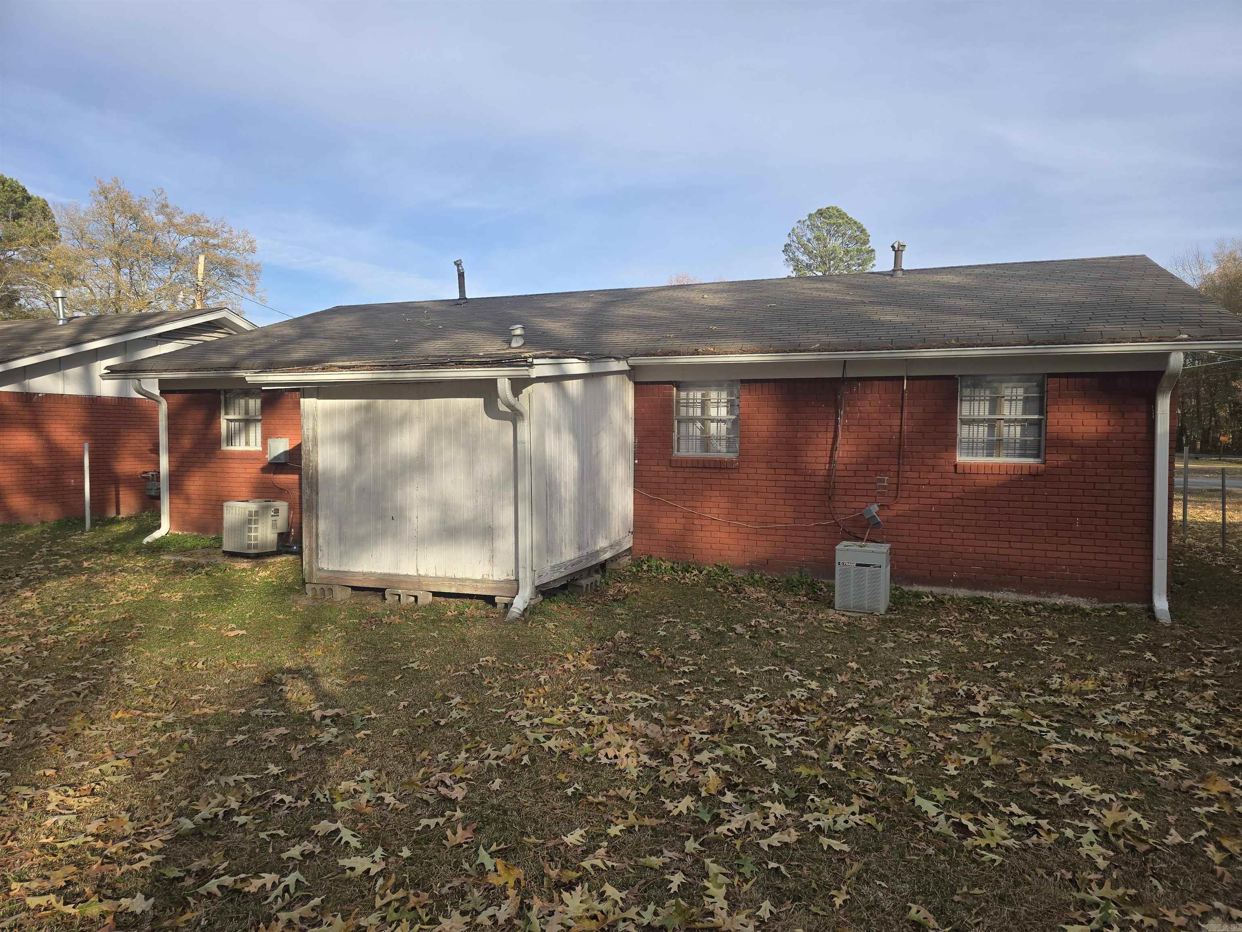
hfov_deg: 73.9
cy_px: 466
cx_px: 621
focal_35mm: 23
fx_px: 825
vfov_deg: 58.9
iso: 12
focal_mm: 6.3
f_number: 1.7
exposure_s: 1/391
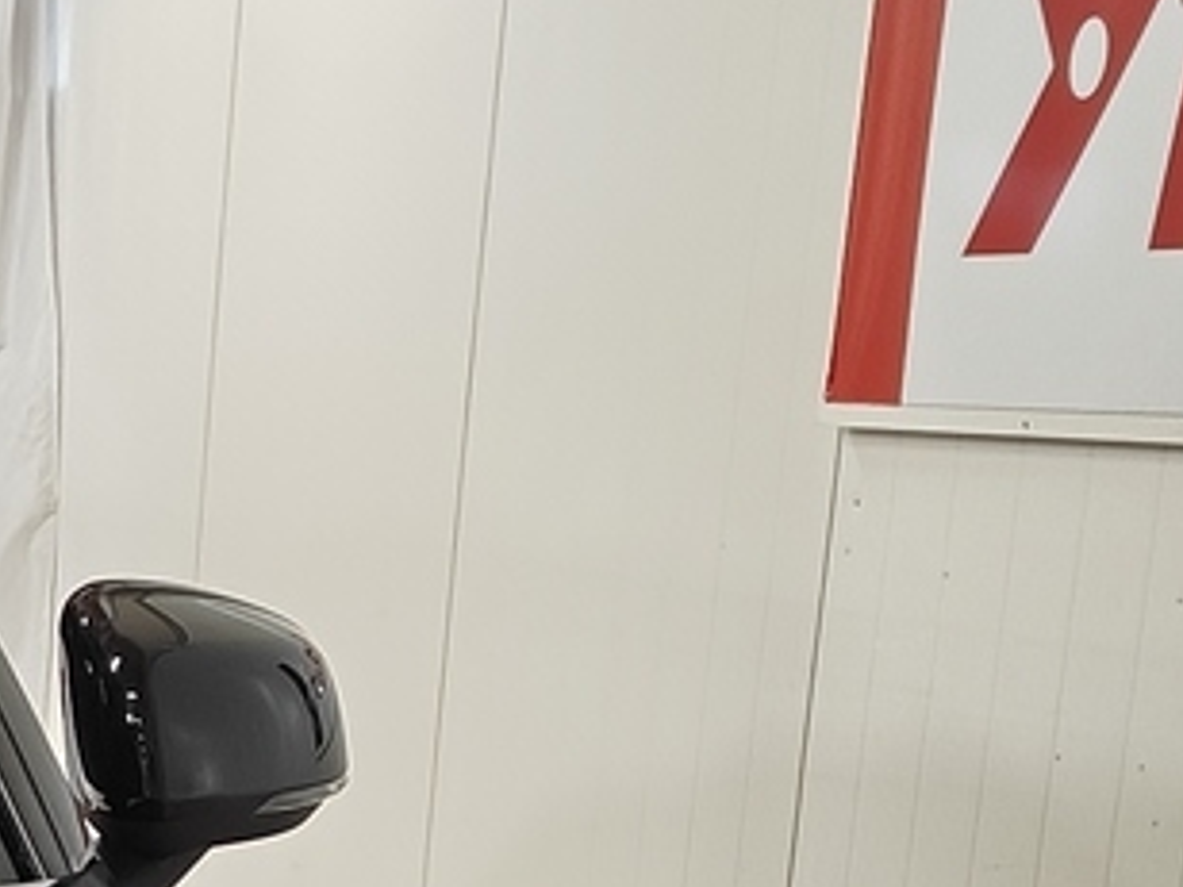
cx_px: -1202
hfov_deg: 12.1
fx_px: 4955
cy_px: 1897
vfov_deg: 9.4
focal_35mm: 145
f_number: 1.8
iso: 80
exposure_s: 1/50
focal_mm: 5.59
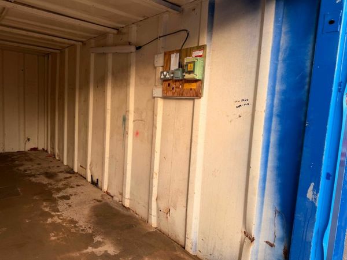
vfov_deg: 56.8
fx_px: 241
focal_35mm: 24
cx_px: 174
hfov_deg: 71.6
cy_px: 130
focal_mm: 6.76
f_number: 1.78
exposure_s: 1/612
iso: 80
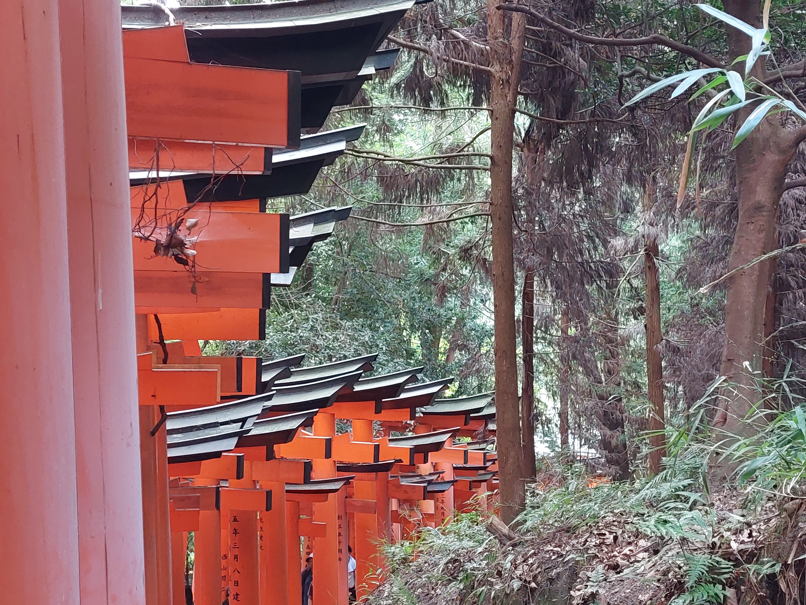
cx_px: 515
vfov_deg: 32.2
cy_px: 313
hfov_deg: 41.7
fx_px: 1048
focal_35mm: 45
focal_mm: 5.23
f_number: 1.8
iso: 500
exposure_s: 1/60
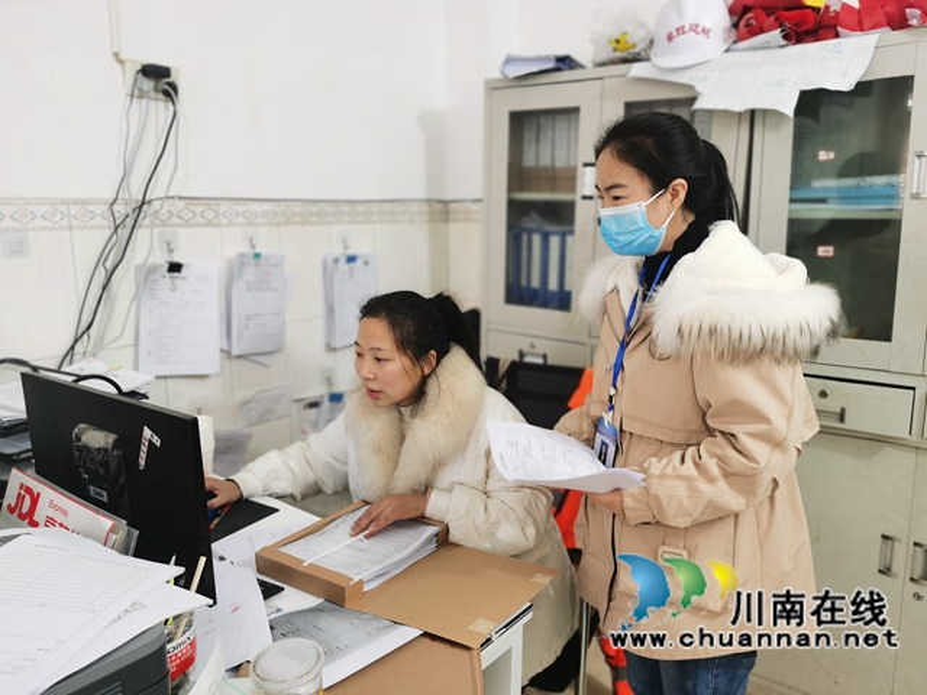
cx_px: 464
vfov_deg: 51.4
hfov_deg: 65.3
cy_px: 348
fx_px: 723
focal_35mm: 27
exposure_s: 1/50
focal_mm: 5.56
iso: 100
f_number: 1.6
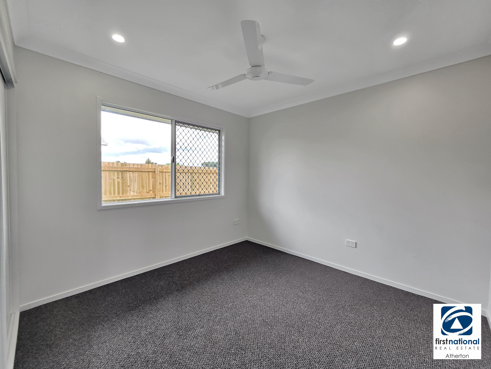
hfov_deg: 106.2
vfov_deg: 89.9
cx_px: 246
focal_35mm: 13
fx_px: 184
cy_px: 184
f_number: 2.2
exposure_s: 1/167
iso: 50
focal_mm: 2.2
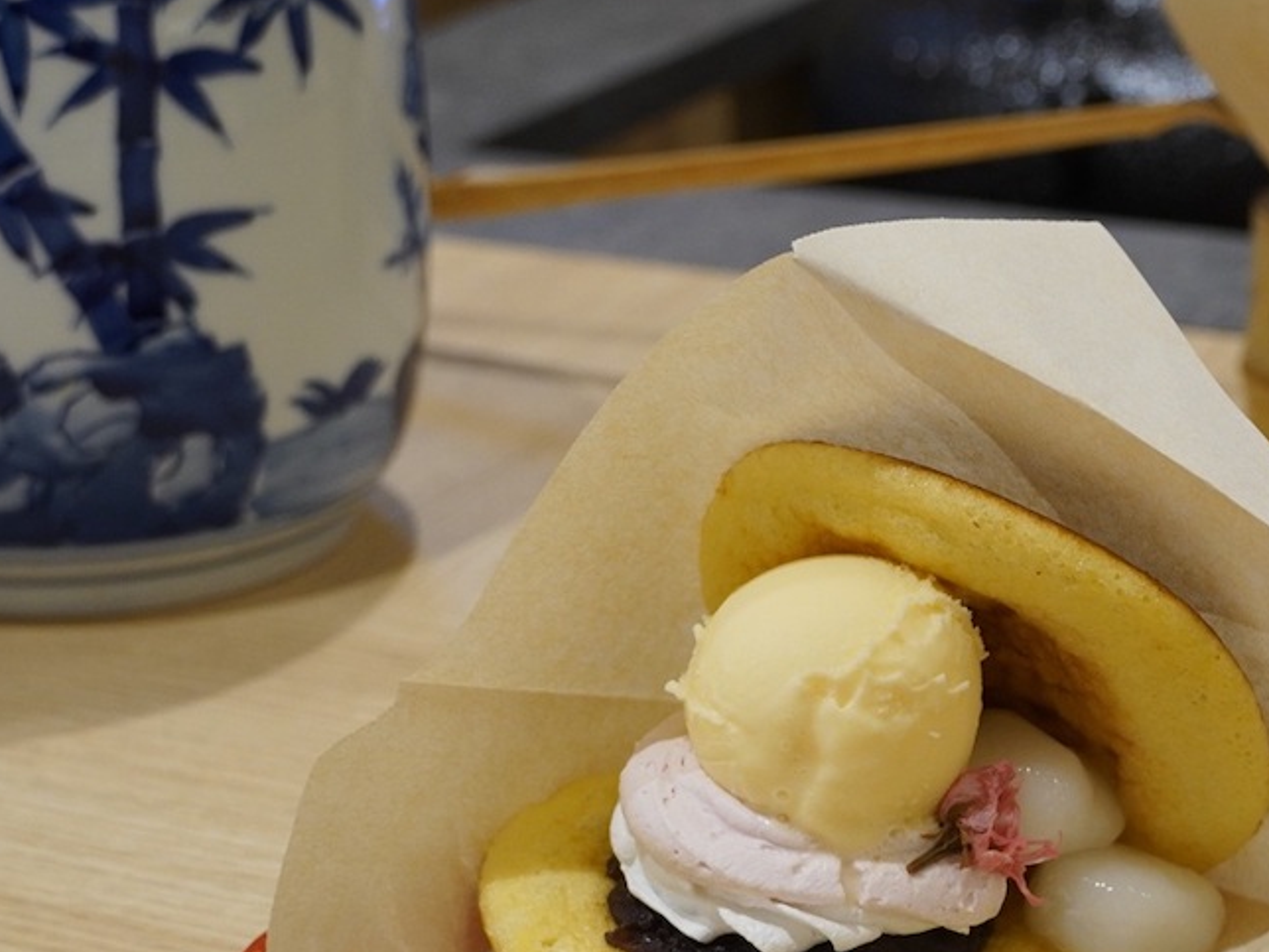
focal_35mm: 86
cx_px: 794
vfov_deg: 17.1
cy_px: 610
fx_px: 3153
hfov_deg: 22.7
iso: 800
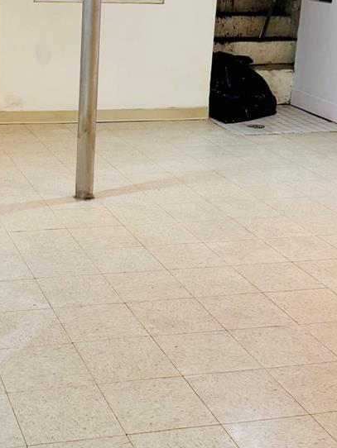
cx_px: 66
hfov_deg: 21.4
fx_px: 882
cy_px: 117
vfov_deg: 28.2
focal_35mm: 68
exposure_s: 1/60
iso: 200
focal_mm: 6.76
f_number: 1.78
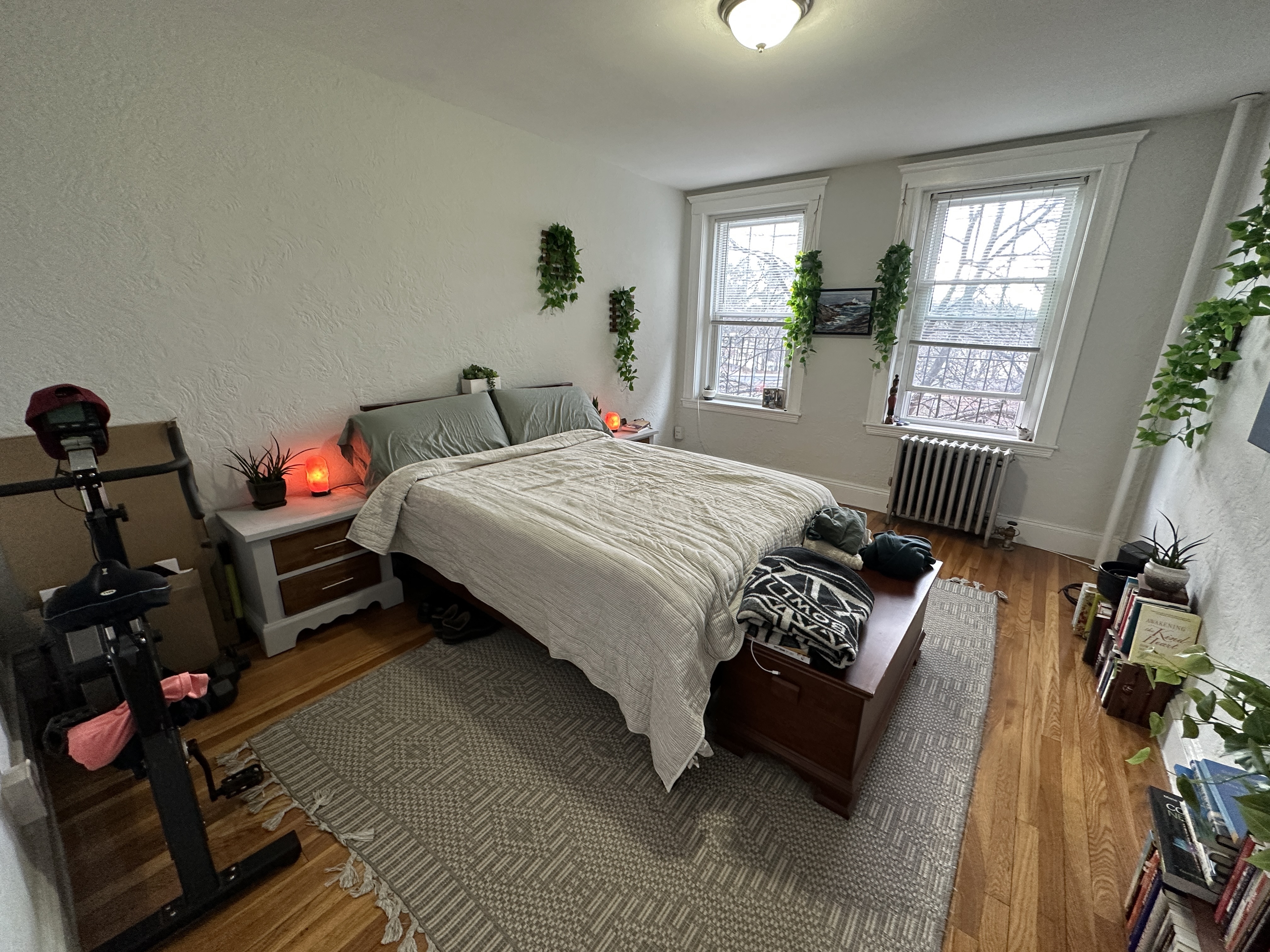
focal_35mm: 14
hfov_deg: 102.1
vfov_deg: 85.7
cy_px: 476
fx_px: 514
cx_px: 635
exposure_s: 1/60
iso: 200
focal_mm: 2.22
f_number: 2.2
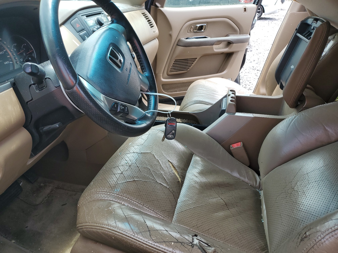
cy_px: 126
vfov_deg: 53.1
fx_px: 254
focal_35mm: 26
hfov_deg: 67.3
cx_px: 169
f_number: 1.5
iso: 50
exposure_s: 1/455
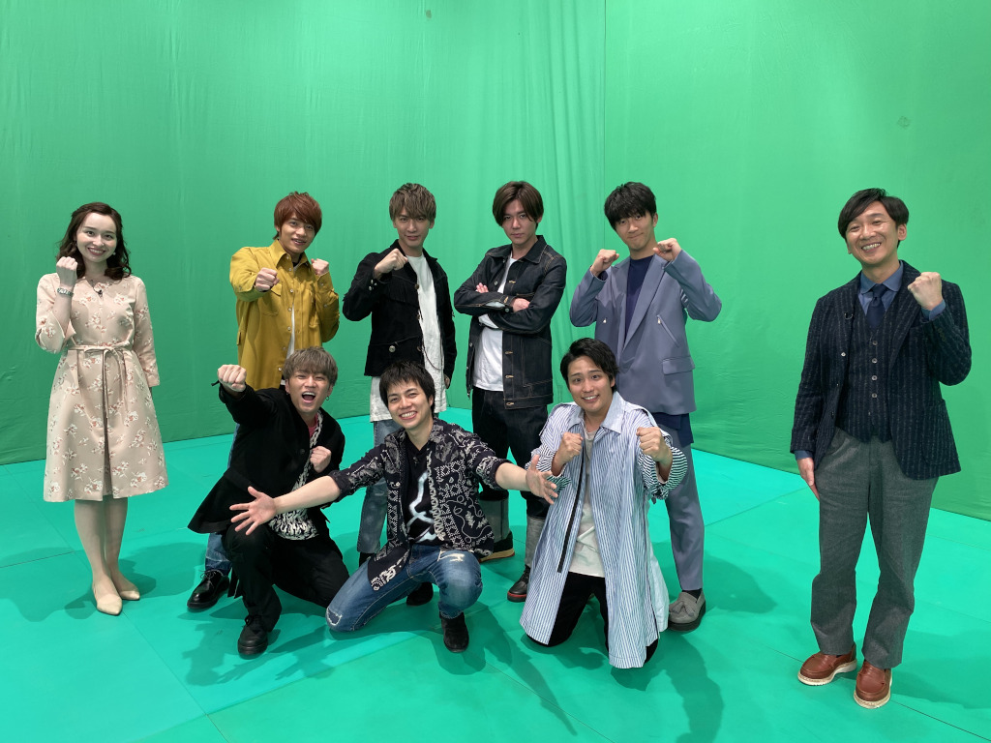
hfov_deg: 67.3
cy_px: 372
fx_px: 744
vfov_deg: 53.1
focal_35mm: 26
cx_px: 496
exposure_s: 1/100
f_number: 1.8
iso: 100
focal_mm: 4.25
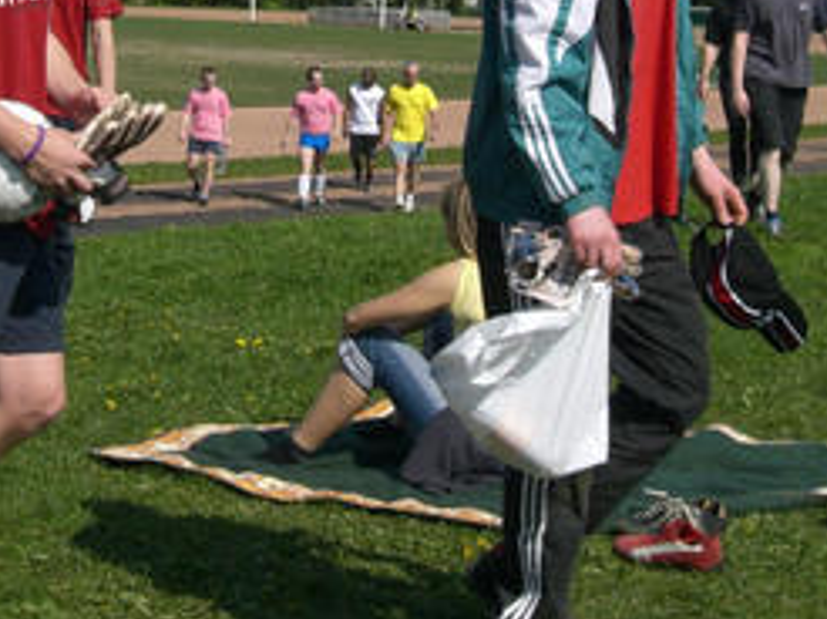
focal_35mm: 99
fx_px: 2363
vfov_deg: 14.7
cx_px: 208
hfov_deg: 19.7
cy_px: 7
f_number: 4.4
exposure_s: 1/800
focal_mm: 6.3
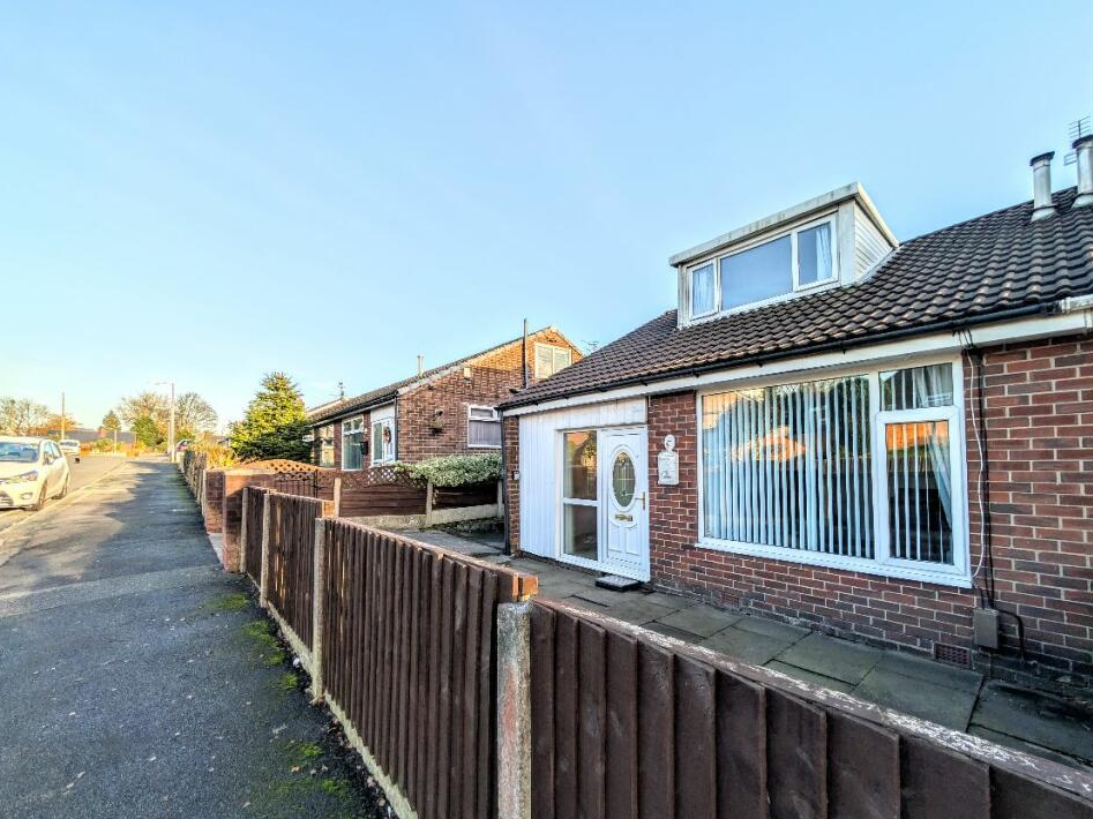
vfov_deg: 89.7
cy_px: 444
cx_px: 564
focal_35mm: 13
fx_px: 410
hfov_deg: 106.1
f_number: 1.7
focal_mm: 2.02
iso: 54
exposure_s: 1/899
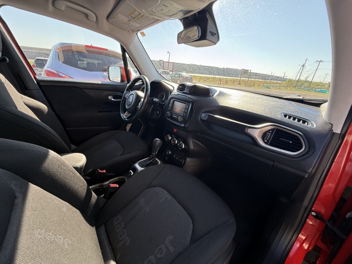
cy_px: 132
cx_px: 176
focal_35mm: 14
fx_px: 142
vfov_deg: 85.7
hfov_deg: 102.1
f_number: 2.2
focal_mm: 2.22
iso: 64
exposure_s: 1/220
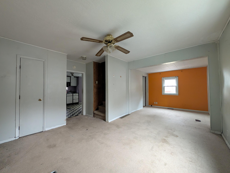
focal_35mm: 12
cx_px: 115
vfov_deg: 94.6
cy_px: 86
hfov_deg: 110.5
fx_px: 80
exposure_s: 1/23.8
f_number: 1.7
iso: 245
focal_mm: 2.02
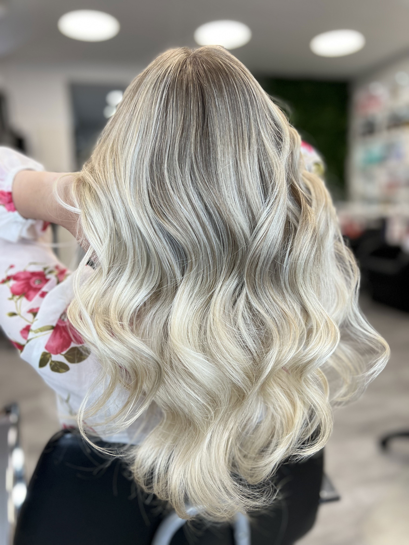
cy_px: 272
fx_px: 410
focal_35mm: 26
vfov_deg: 67.3
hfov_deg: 53.1
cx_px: 204
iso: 64
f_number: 1.5
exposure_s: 1/100
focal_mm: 5.7
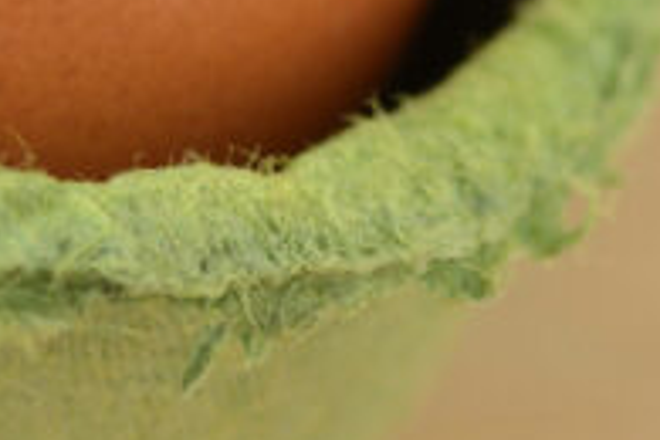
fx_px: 12979
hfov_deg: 2.9
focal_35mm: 708
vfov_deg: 1.9
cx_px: -846
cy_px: -577
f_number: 7.1
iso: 100
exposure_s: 1/13
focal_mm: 90
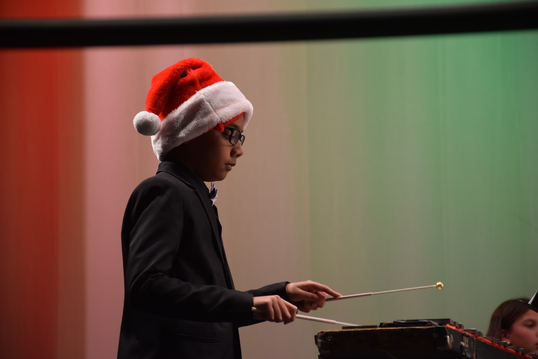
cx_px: 269
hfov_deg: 12.2
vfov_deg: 8.2
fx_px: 2511
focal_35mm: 168
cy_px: 180
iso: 450
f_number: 5.6
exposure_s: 1/60
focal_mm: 112
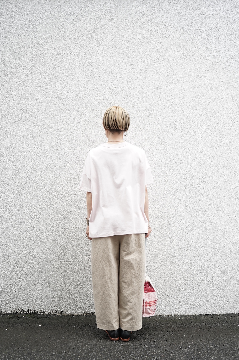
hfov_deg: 42.3
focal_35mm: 31
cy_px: 180
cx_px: 120
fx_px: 309
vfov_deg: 60.3
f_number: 5.6
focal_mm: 31
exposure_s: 1/250
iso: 640
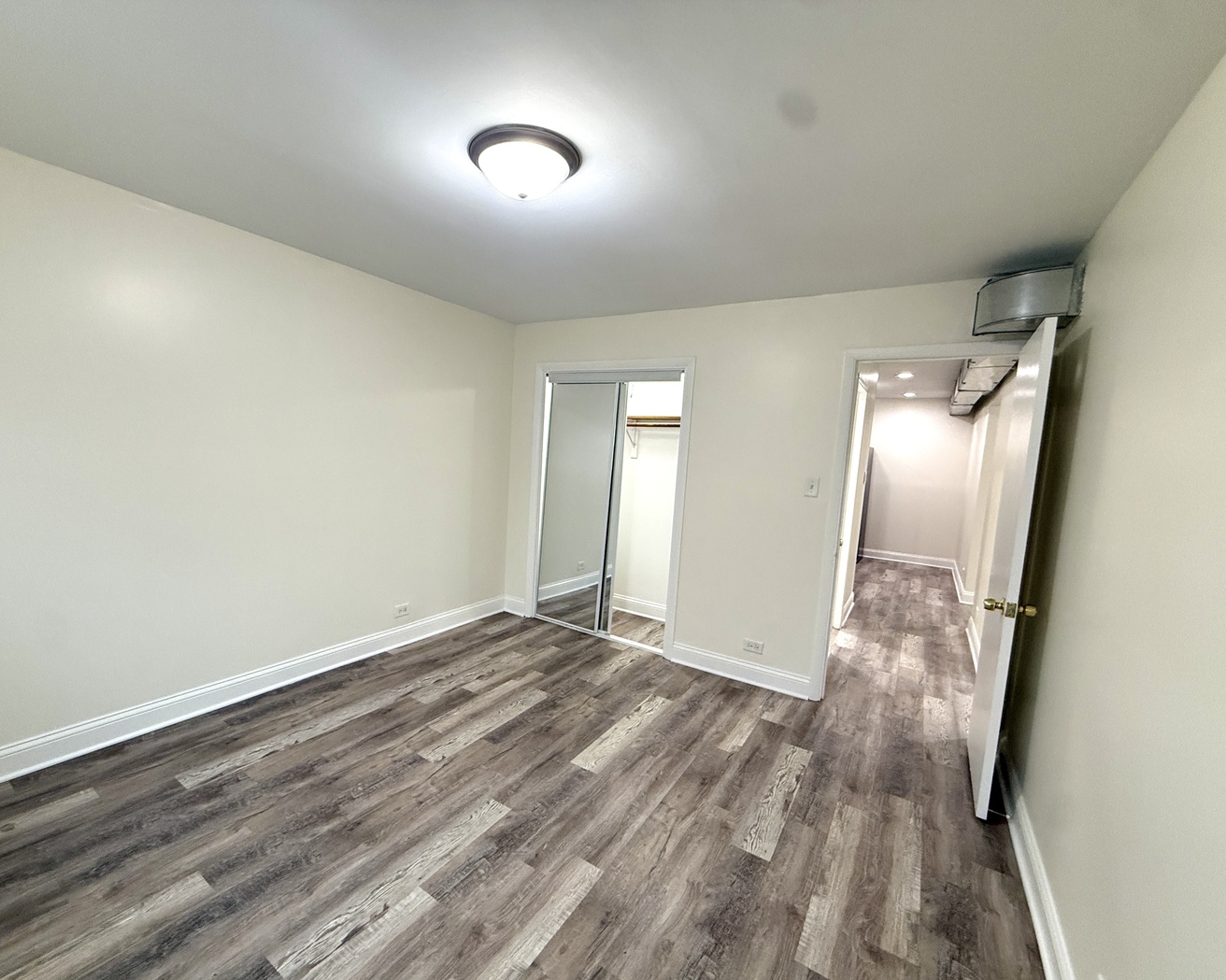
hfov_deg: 96.5
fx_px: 544
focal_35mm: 15
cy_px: 503
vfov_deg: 84.0
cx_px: 555
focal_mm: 2.22
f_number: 2.2
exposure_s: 1/120
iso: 320
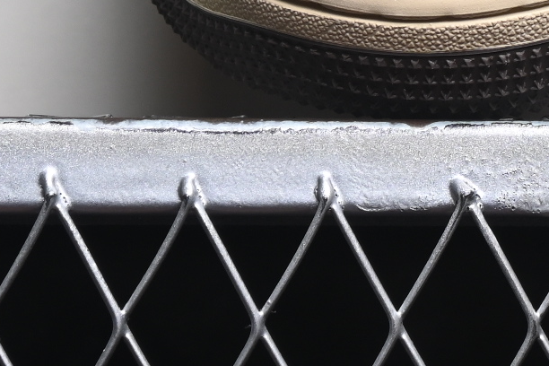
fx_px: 5200
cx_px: 690
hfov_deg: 6.0
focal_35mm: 341
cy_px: -402
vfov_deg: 4.0
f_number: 6.3
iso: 160
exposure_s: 1/60
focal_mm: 50
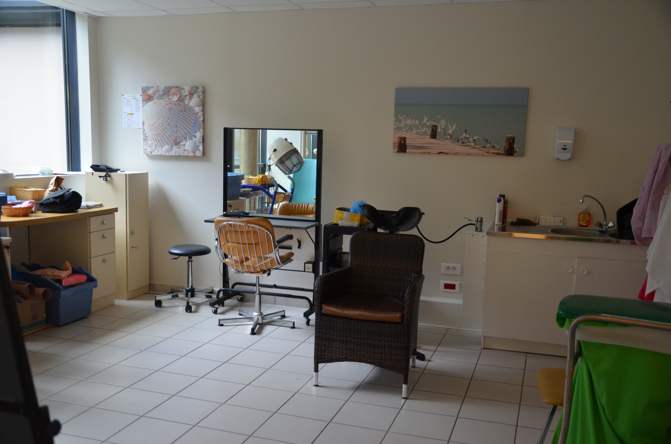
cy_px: 222
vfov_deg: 36.7
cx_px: 336
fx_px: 670
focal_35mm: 36
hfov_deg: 53.2
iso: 720
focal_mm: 24
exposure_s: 1/60
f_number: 4
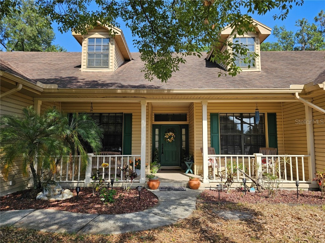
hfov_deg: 73.9
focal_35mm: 23
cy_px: 122
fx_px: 216
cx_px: 162
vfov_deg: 58.9
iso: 16
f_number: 1.7
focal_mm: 6.3
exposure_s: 1/719
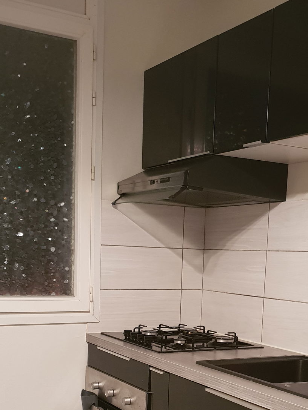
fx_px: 605
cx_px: 163
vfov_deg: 36.2
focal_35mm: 51
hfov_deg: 28.6
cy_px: 328
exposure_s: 1/17
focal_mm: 4.3
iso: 320
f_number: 1.5
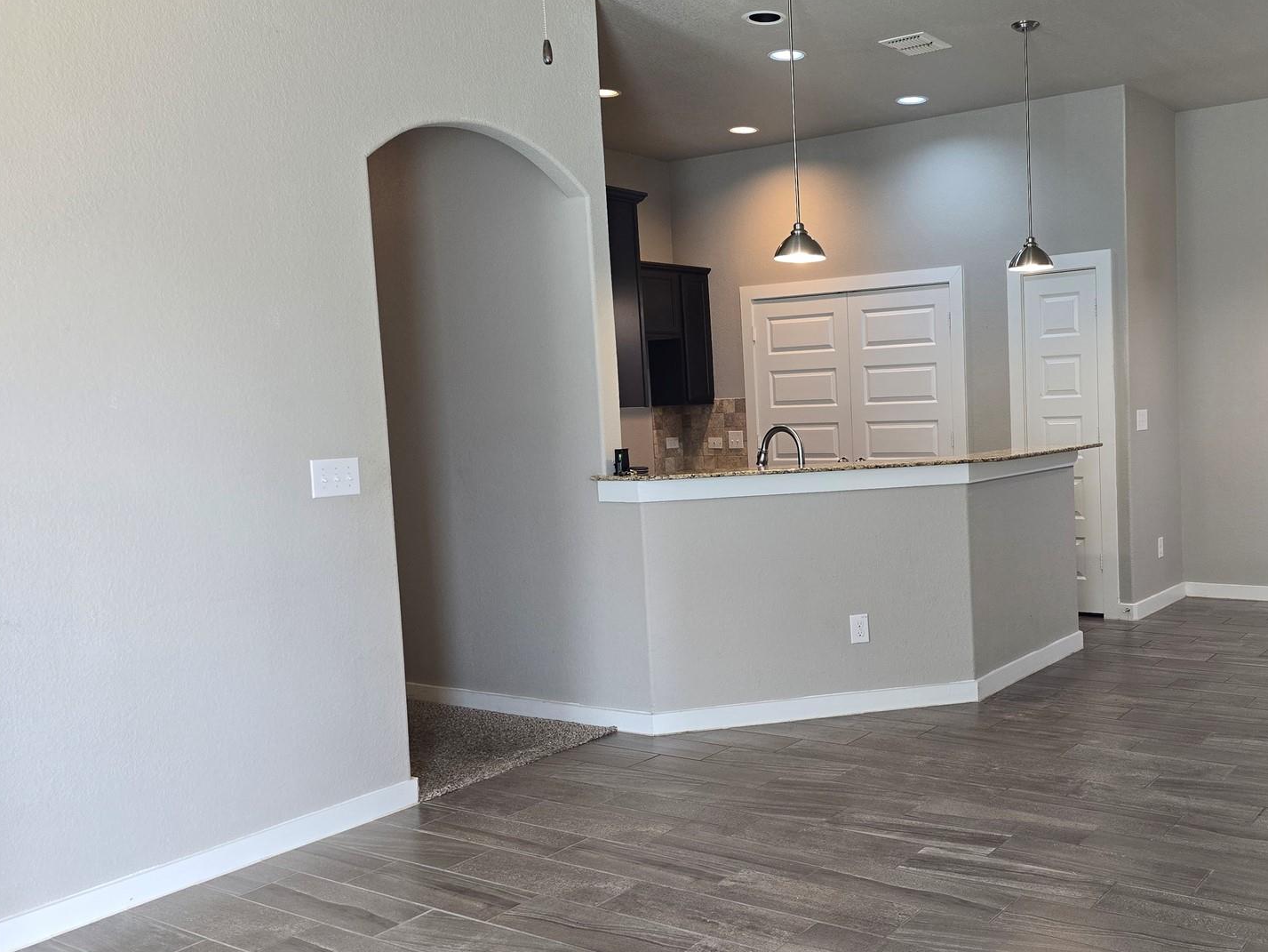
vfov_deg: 42.9
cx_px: 904
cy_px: 504
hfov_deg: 53.5
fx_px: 1209
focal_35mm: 33
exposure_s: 1/120
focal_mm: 6.3
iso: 160
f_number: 1.7
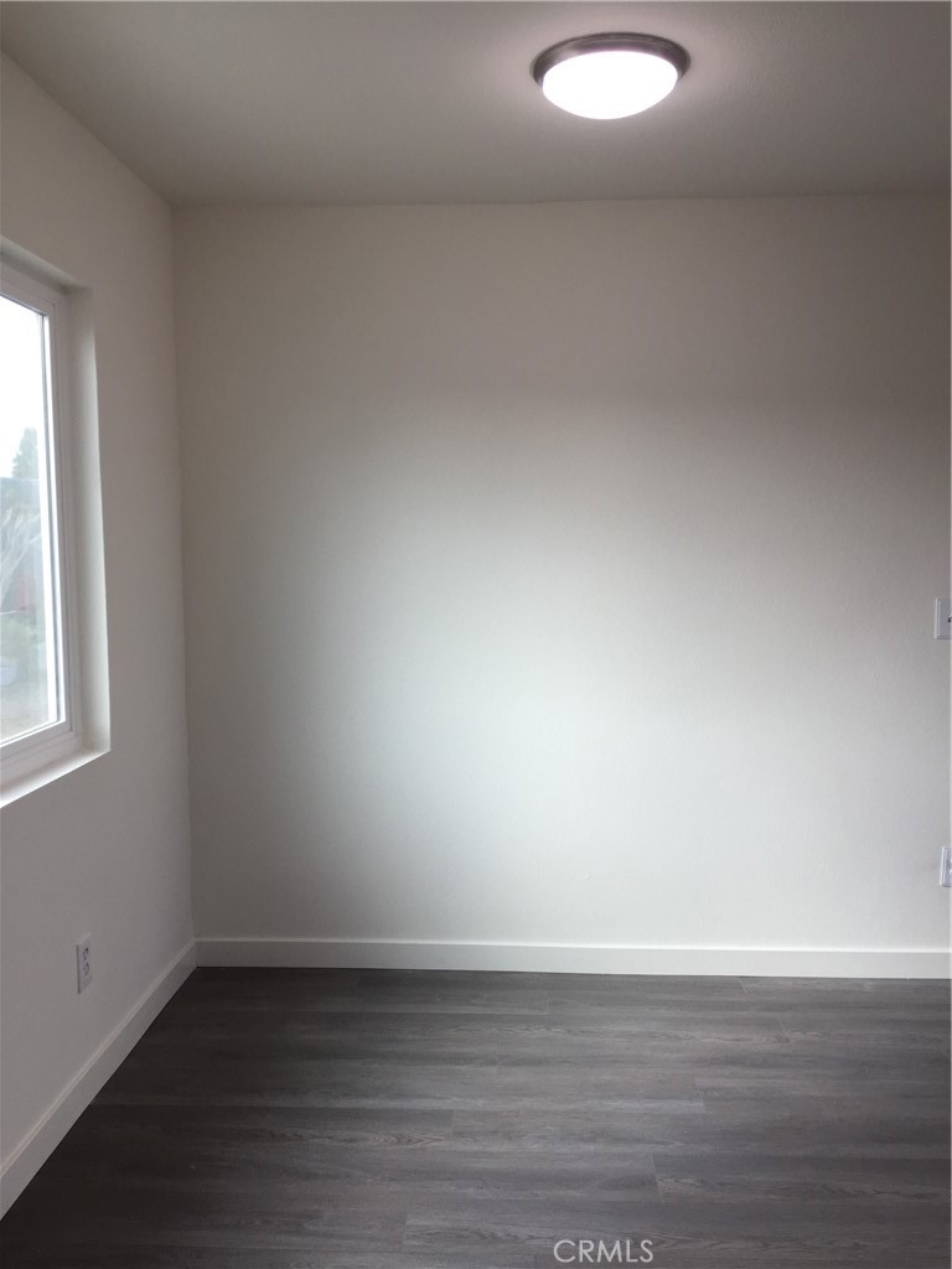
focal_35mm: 29
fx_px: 1063
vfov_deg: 61.7
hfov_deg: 48.2
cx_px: 476
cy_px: 634
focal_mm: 4.15
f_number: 2.2
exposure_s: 1/120
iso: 40
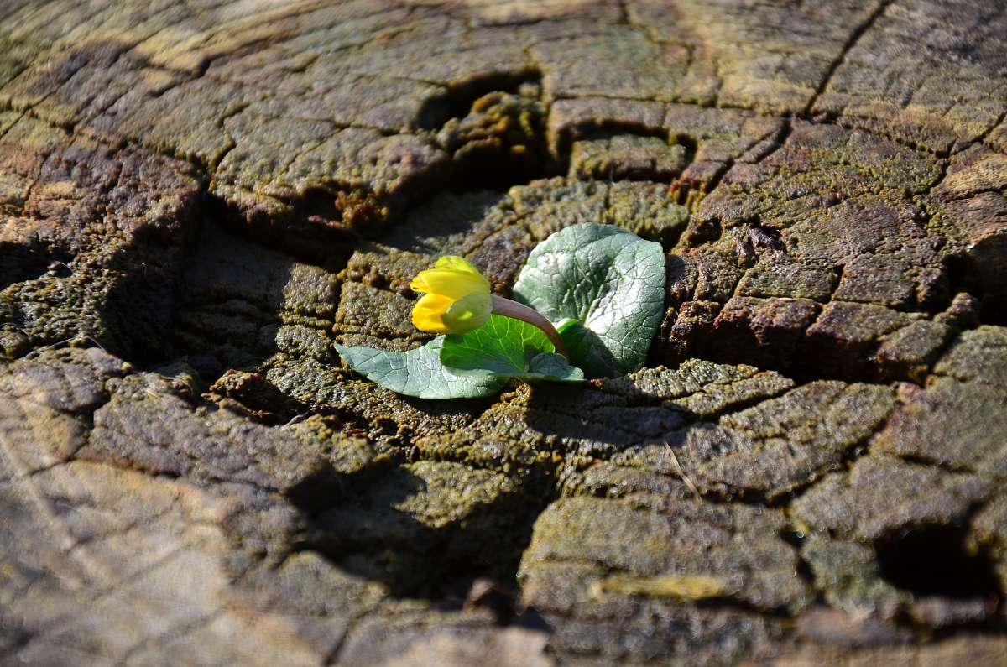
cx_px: 504
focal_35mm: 158
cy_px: 334
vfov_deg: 8.7
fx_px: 4397
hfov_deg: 13.1
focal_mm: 105
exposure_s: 1/320
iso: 100
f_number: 5.6
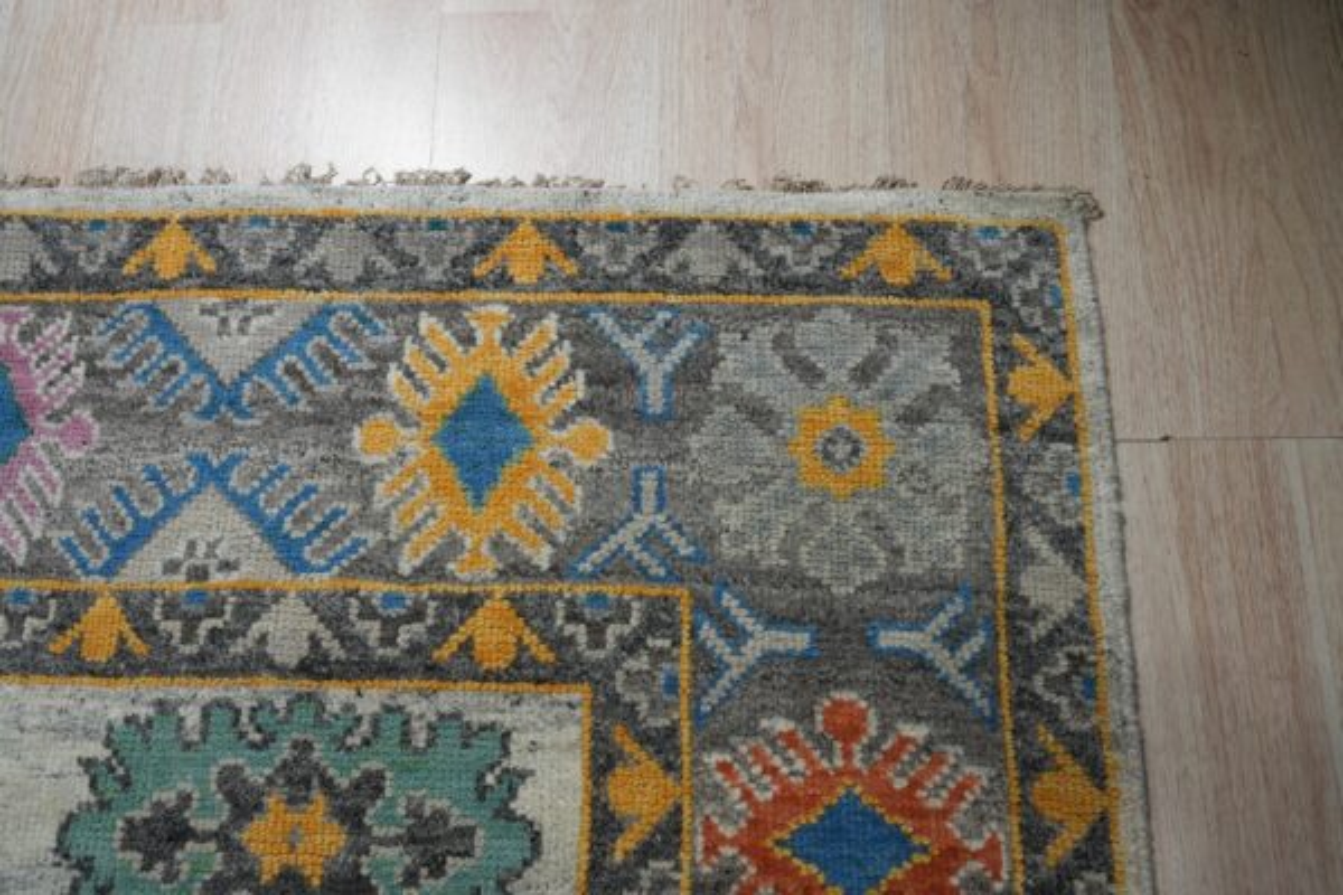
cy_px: 448
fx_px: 895
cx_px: 672
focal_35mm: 24
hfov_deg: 73.7
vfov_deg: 53.1
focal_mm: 24
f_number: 5.6
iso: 640
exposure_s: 1/160
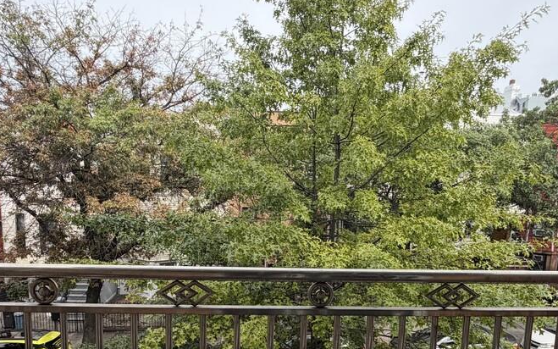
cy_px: 231
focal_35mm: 30
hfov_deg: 62.9
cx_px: 288
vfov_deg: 41.3
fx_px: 456
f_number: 2.2
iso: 32
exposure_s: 1/770
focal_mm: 2.22
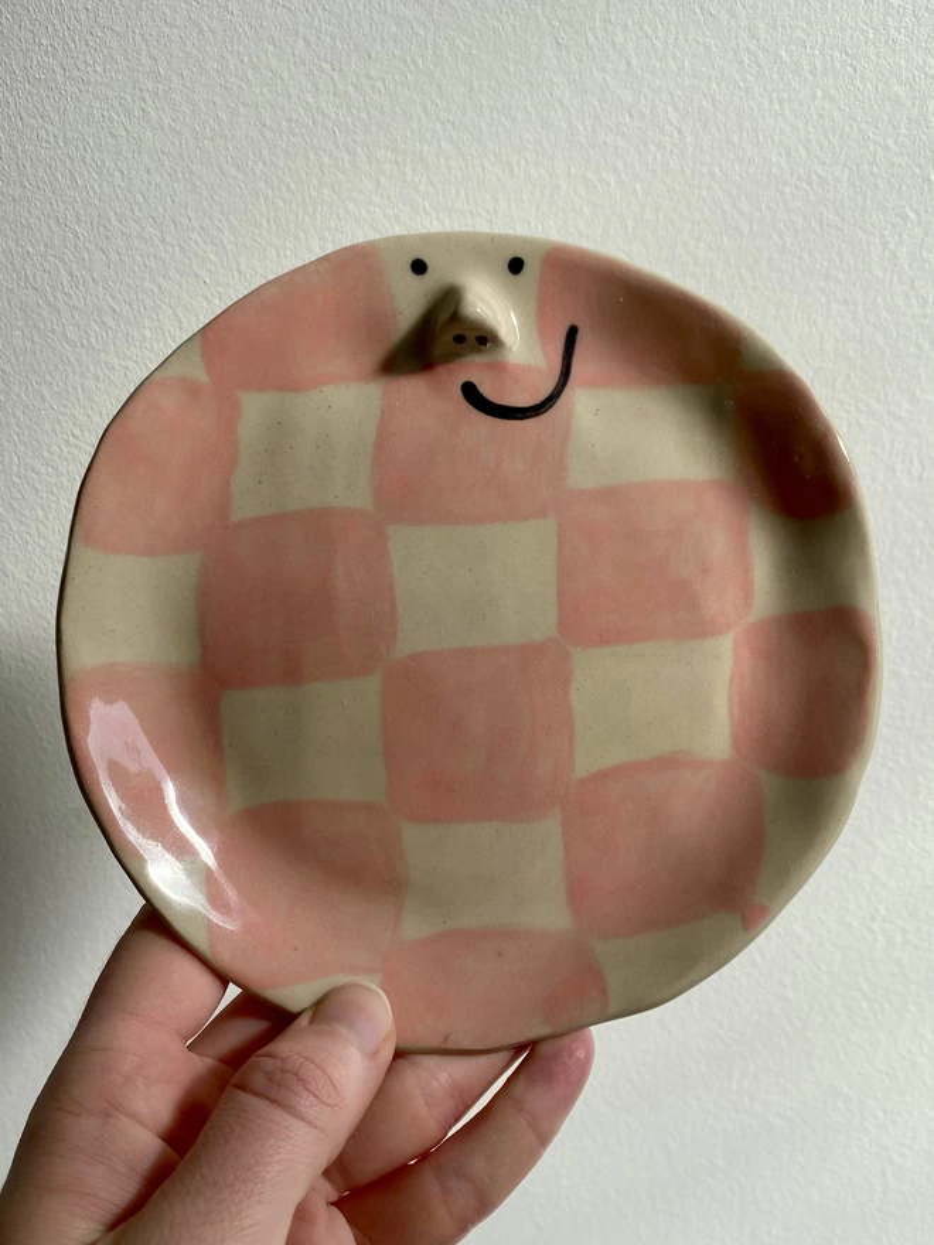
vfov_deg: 67.3
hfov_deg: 53.1
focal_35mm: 26
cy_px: 622
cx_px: 467
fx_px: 935
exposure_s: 1/1157
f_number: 1.8
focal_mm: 4.25
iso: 32
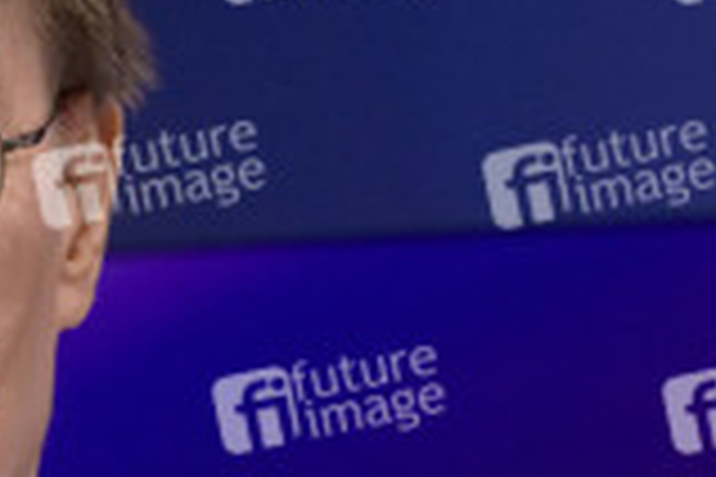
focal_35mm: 159
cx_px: -241
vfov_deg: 8.6
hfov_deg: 12.5
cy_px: 288
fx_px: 3162
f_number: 5.6
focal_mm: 56
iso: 1600
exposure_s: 1/250
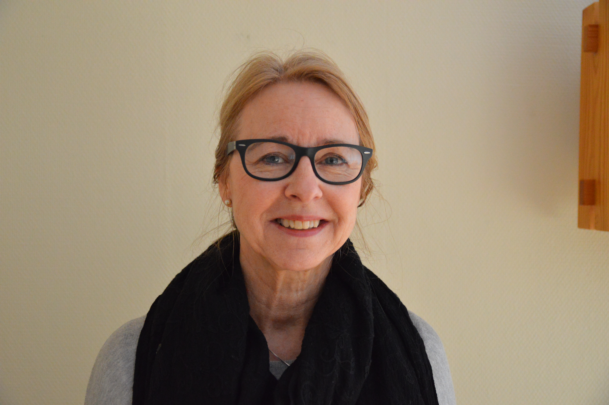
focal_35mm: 48
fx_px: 811
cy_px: 202
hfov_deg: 41.1
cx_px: 304
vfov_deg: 28.0
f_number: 2.8
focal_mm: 32
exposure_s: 1/400
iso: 3200
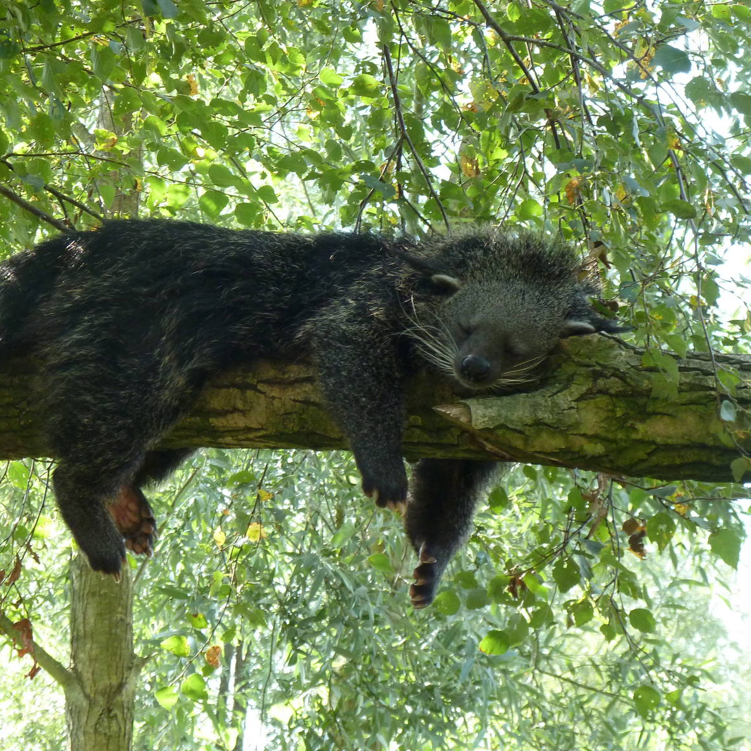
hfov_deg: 14.9
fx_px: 2872
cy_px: 386
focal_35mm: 117
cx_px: 285
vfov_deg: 14.9
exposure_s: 1/100
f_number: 4.3
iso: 250
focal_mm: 15.8
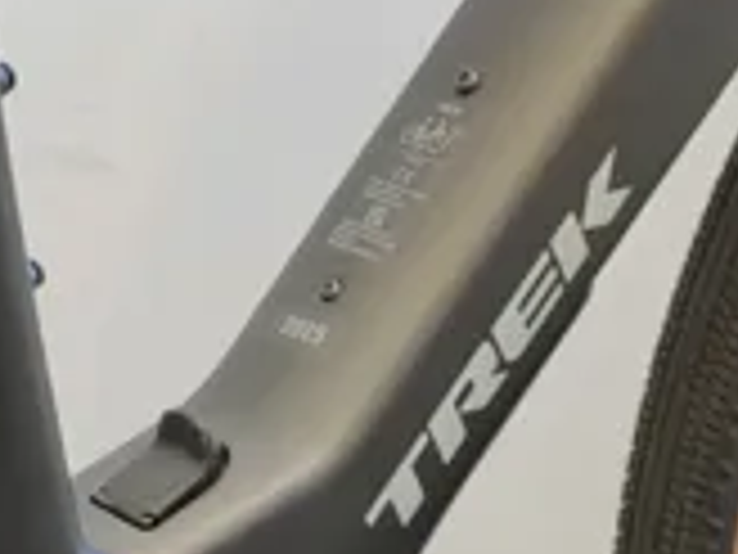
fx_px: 2814
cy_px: 423
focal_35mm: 132
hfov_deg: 13.5
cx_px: -554
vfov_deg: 11.2
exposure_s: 1/33
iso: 400
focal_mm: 4.75
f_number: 1.65
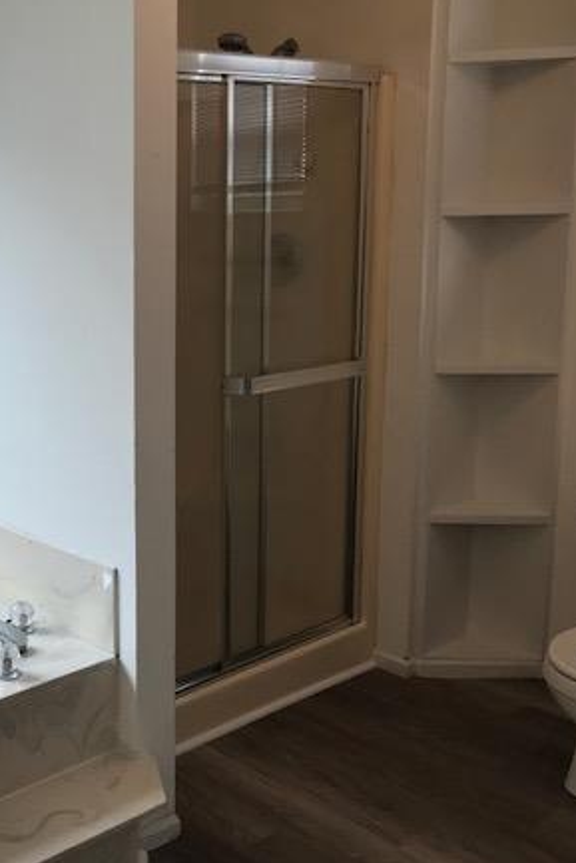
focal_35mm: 43
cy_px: 405
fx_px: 1031
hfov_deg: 29.8
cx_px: 48
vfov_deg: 45.4
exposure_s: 1/120
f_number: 1.8
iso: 32
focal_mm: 3.99
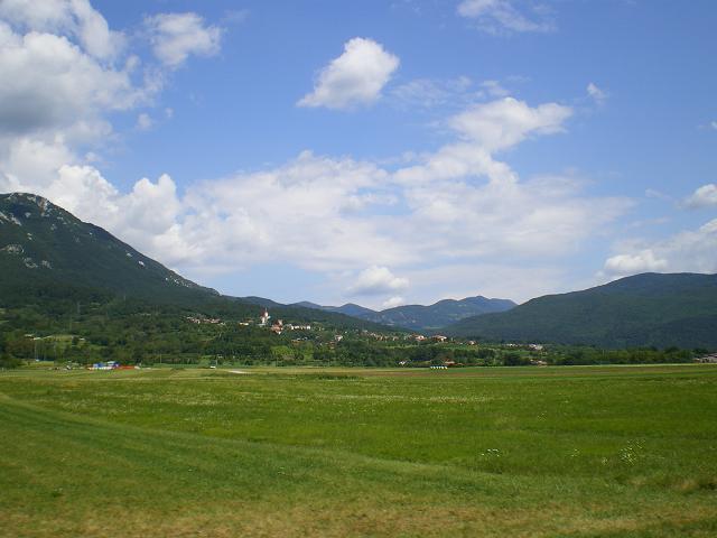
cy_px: 269
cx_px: 358
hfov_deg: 49.0
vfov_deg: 37.7
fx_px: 787
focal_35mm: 38
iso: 64
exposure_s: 1/500
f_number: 4.6
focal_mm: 6.3
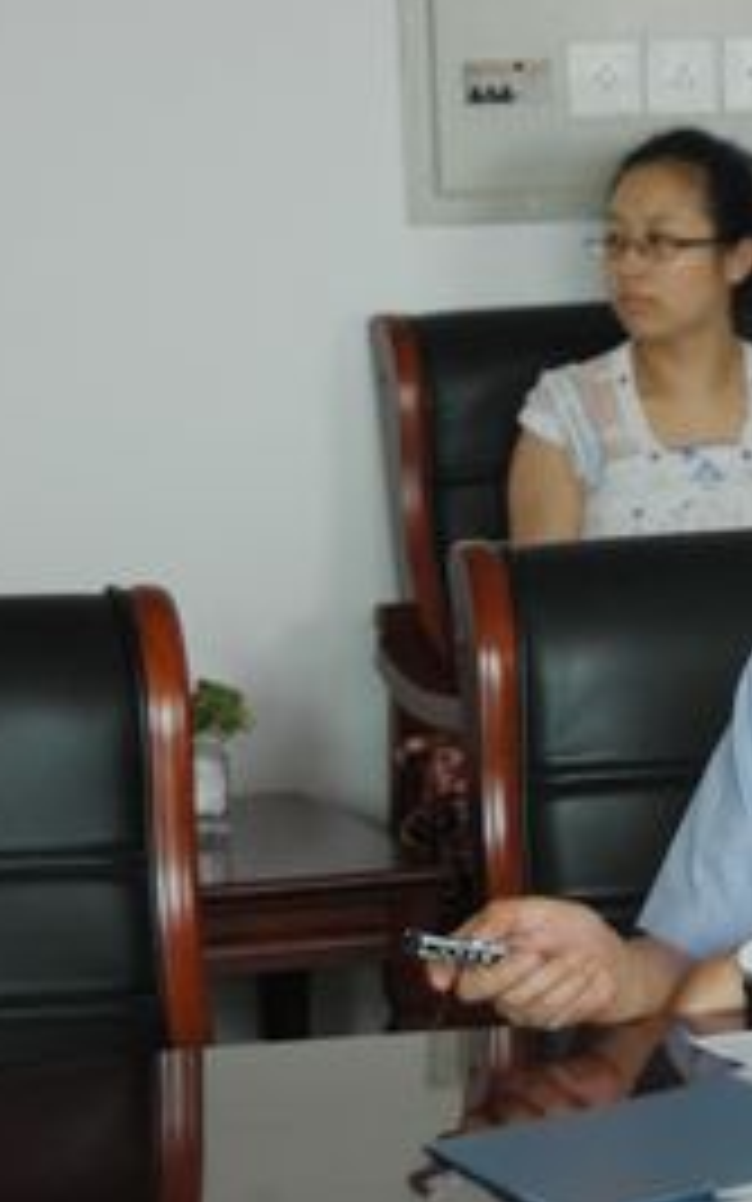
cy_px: 615
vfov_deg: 10.9
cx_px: 914
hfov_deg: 6.8
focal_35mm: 192
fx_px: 6293
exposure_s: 1/50
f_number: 5.3
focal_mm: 80
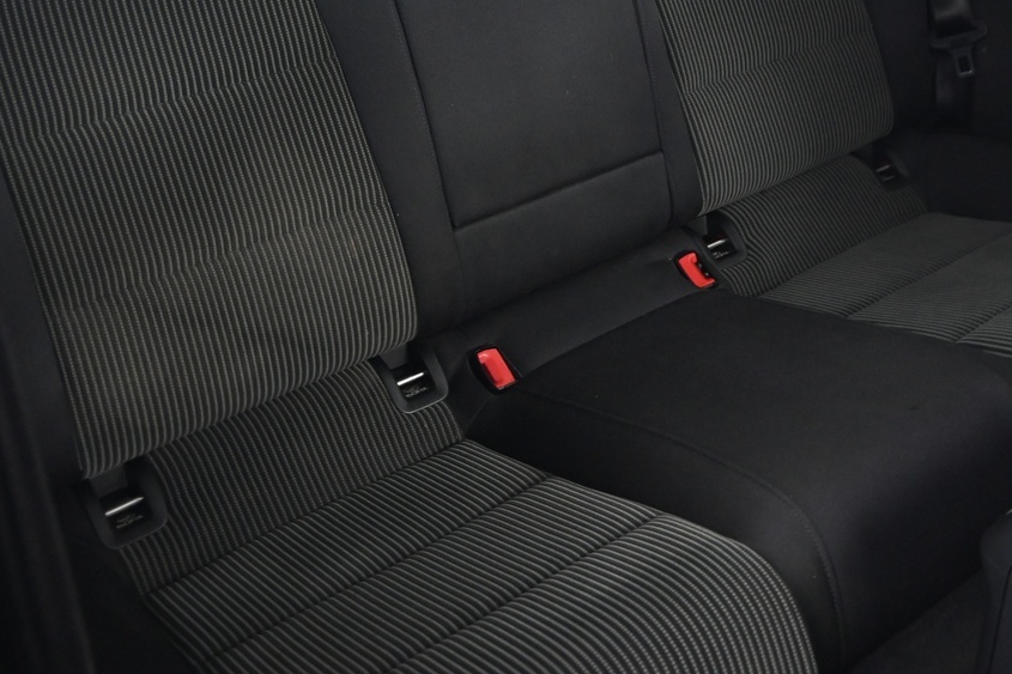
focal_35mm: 46
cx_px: 598
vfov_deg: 28.5
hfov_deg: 42.6
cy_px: 122
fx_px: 1293
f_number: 3.5
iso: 1600
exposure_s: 1/4
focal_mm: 16
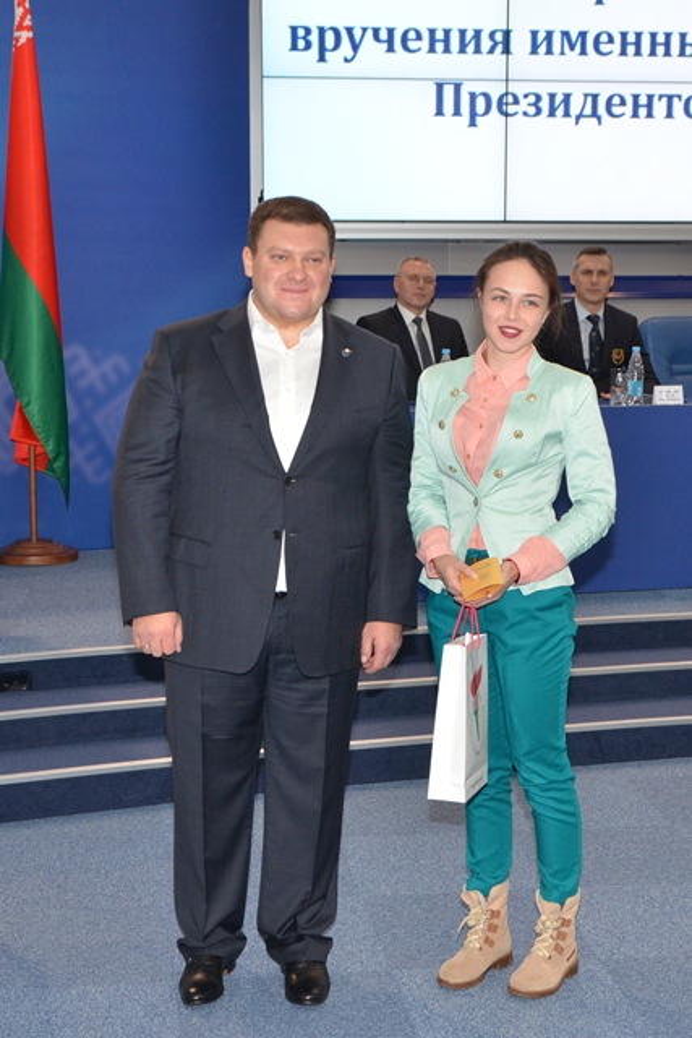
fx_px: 1124
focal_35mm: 39
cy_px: 519
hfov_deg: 34.2
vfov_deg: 49.5
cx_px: 346
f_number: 7.1
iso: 800
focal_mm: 26
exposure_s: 1/60
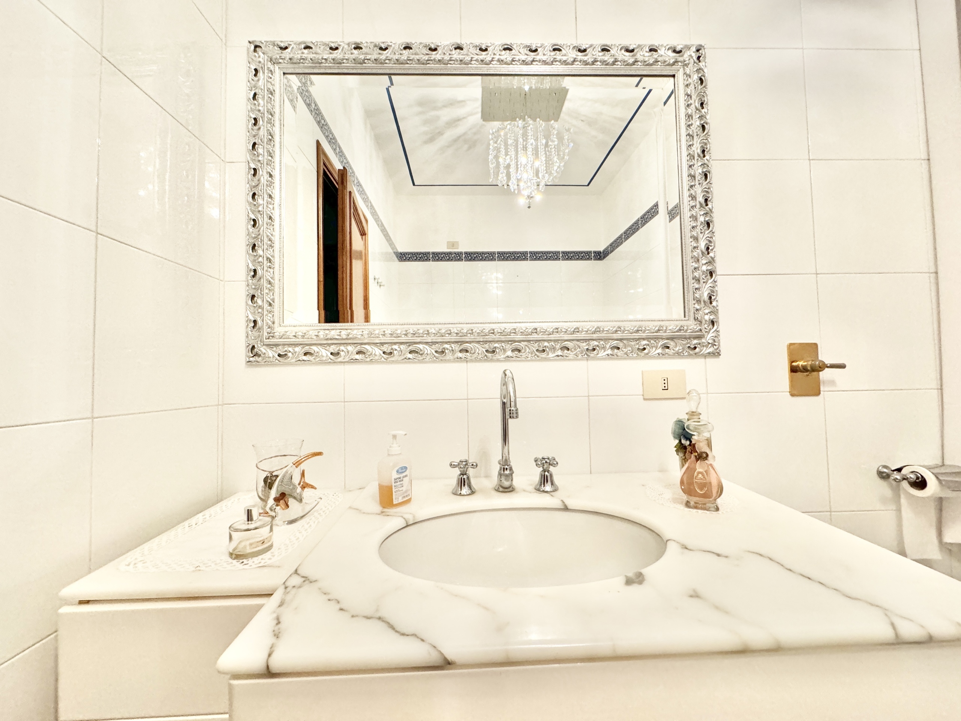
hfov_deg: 102.1
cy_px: 360
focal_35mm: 14
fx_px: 389
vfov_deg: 85.7
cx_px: 480
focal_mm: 2.22
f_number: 2.2
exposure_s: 1/100
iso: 250
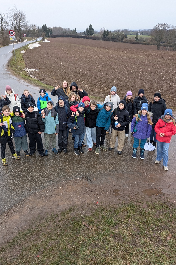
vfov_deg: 63.7
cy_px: 134
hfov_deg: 44.9
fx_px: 213
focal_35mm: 29
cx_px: 81
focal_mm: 4.38
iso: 52
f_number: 1.73
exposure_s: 1/99.9
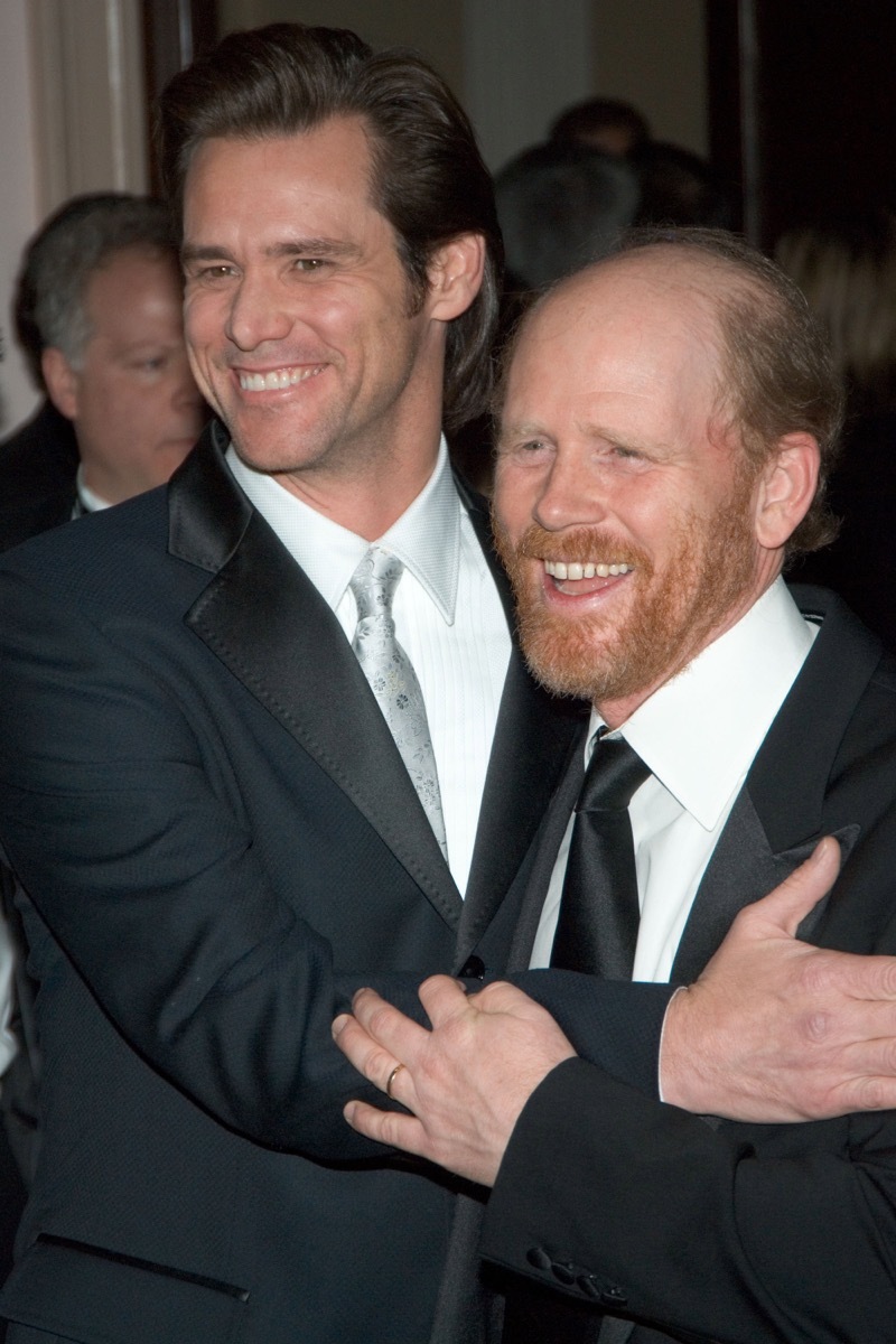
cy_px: 672
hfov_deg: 10.8
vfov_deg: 16.1
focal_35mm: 128
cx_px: 448
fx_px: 4760
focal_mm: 85
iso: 320
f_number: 6.3
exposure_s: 1/200
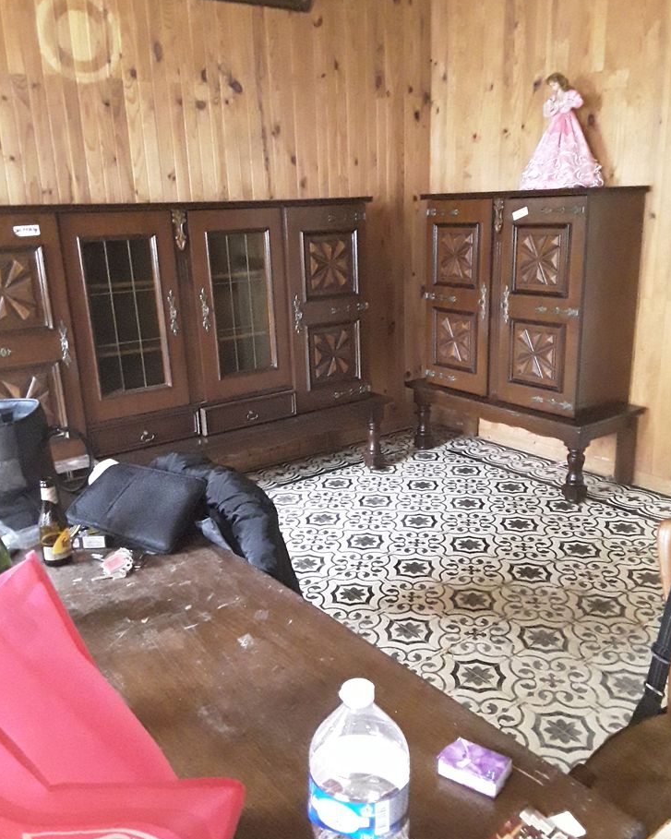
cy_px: 406
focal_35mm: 29
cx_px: 342
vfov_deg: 60.4
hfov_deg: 50.0
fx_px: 720
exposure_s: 1/17
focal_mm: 2.91
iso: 1250
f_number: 1.9
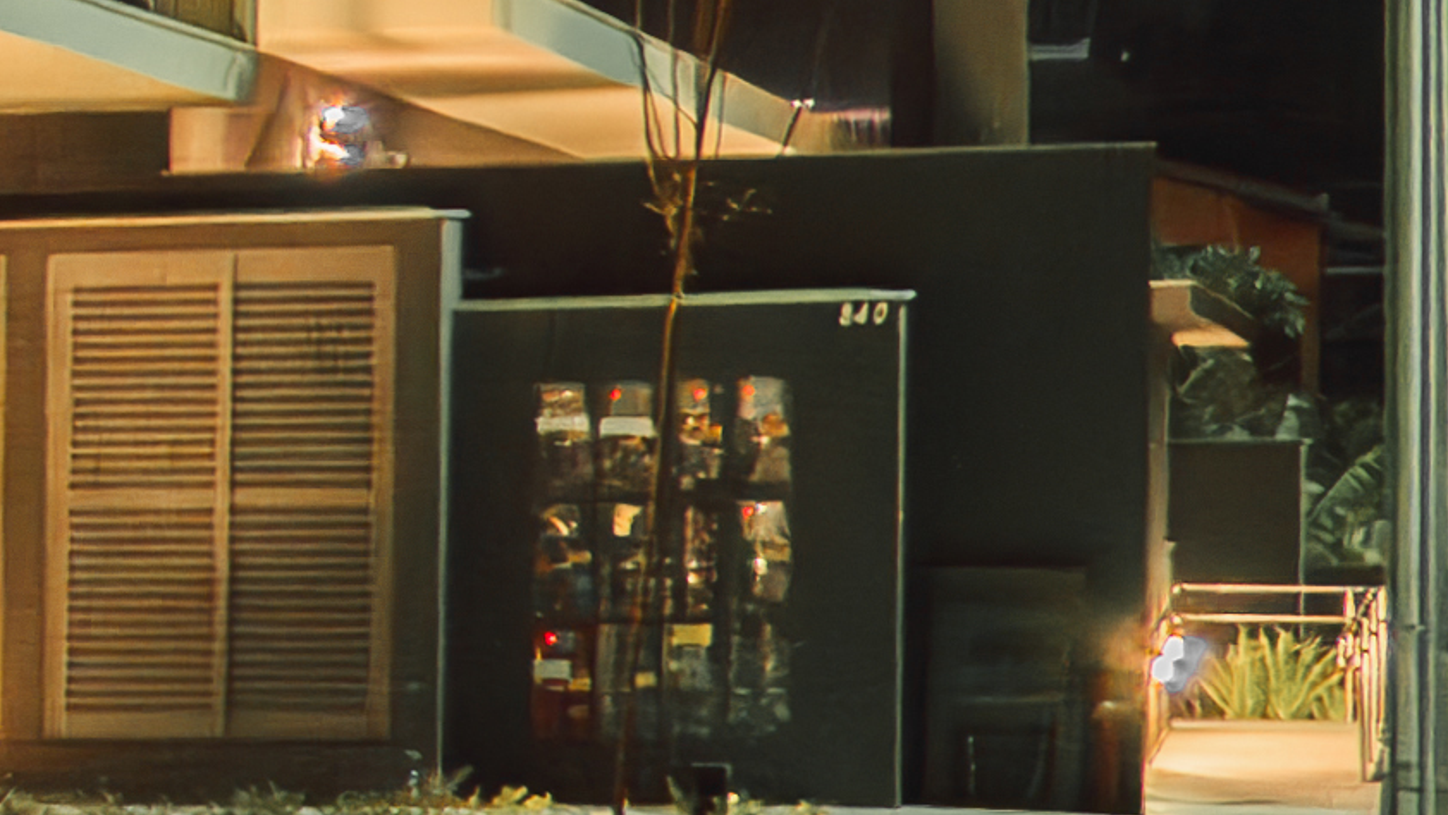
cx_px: -3402
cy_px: -1253
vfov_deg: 5.9
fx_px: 7482
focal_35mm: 195
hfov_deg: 8.5
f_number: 2.8
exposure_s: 1/60
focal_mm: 17
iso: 4000
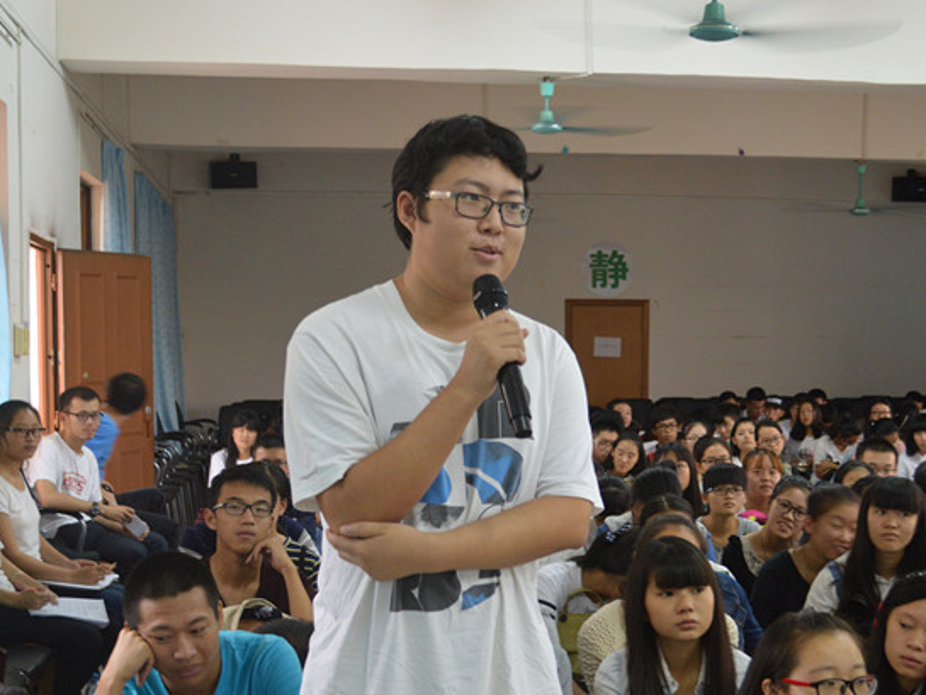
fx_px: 1472
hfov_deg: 34.9
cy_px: 436
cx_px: 511
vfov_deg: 26.5
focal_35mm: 55
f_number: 4.2
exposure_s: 1/15
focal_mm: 26
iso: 800
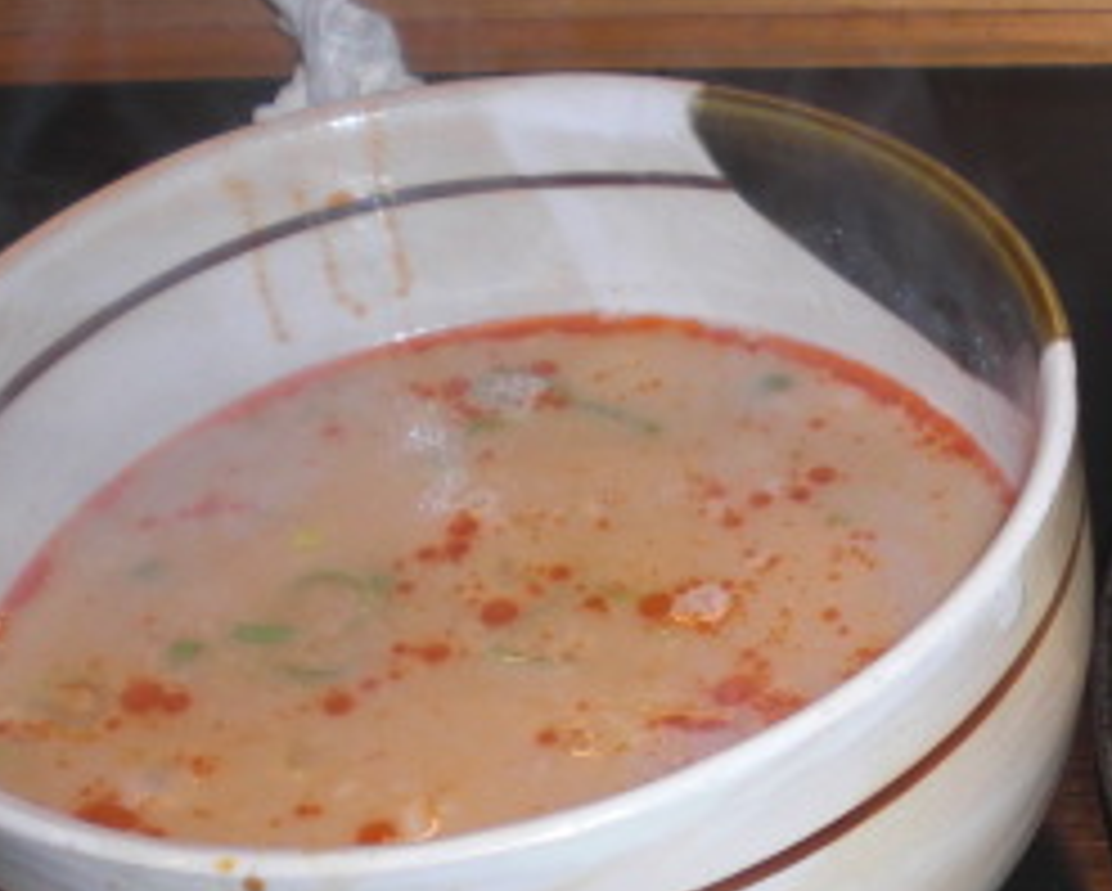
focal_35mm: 96
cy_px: 828
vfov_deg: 15.8
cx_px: 1274
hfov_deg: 19.0
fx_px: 3162
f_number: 3.1
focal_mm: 6.3
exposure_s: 1/60
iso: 100
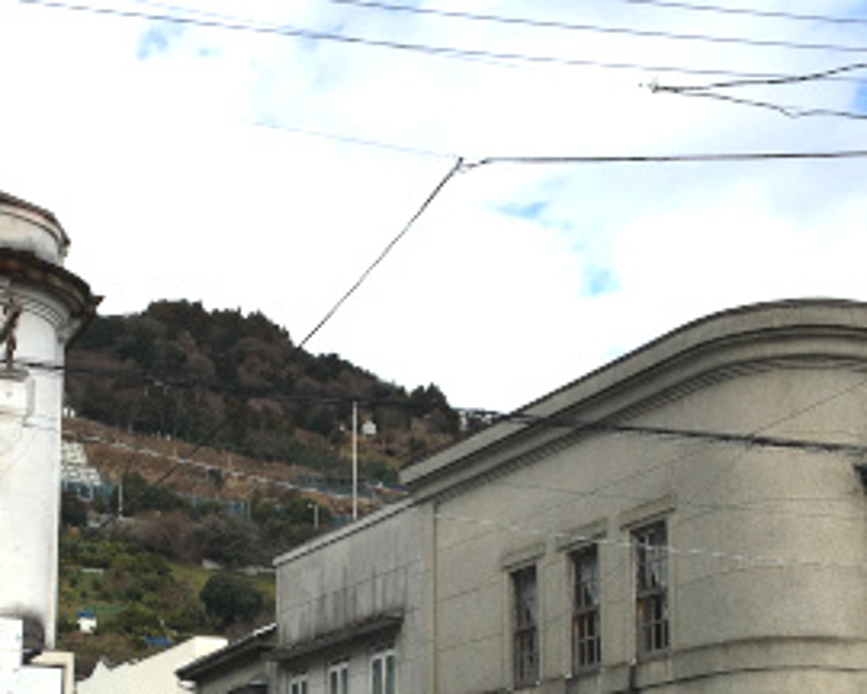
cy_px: 636
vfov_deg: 22.2
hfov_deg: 28.2
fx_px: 1719
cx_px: 328
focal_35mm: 67
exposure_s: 1/1637
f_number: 2.2
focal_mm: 4.15
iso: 25
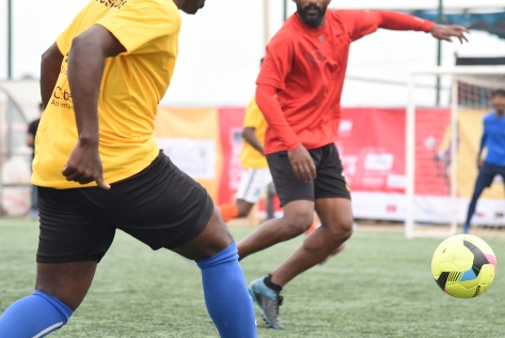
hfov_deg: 10.1
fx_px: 2849
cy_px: 157
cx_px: 255
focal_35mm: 203
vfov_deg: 6.8
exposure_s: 1/2000
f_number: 4
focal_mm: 120
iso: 640
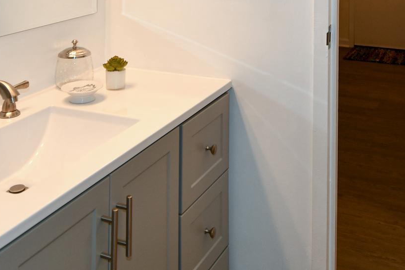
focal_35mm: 45
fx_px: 506
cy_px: -47
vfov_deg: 26.8
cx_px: 223
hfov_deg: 43.6
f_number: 4.5
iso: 200
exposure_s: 1/80
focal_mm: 12
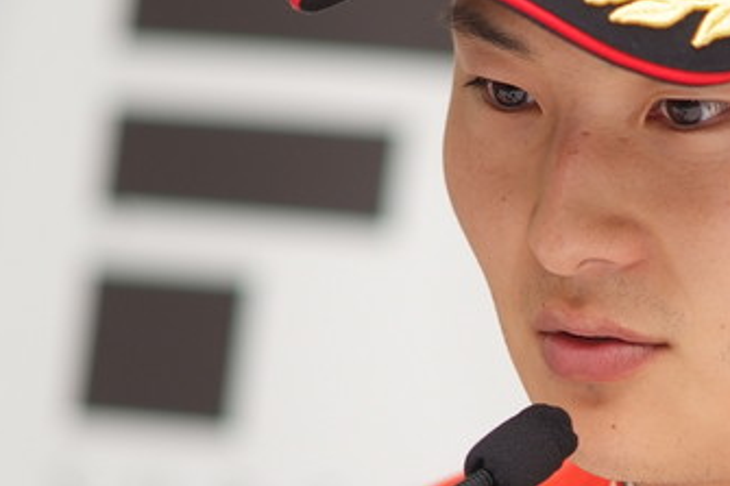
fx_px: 11775
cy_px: 312
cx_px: 615
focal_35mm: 581
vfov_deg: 2.4
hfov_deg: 3.5
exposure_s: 1/250
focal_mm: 180
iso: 400
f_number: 2.8
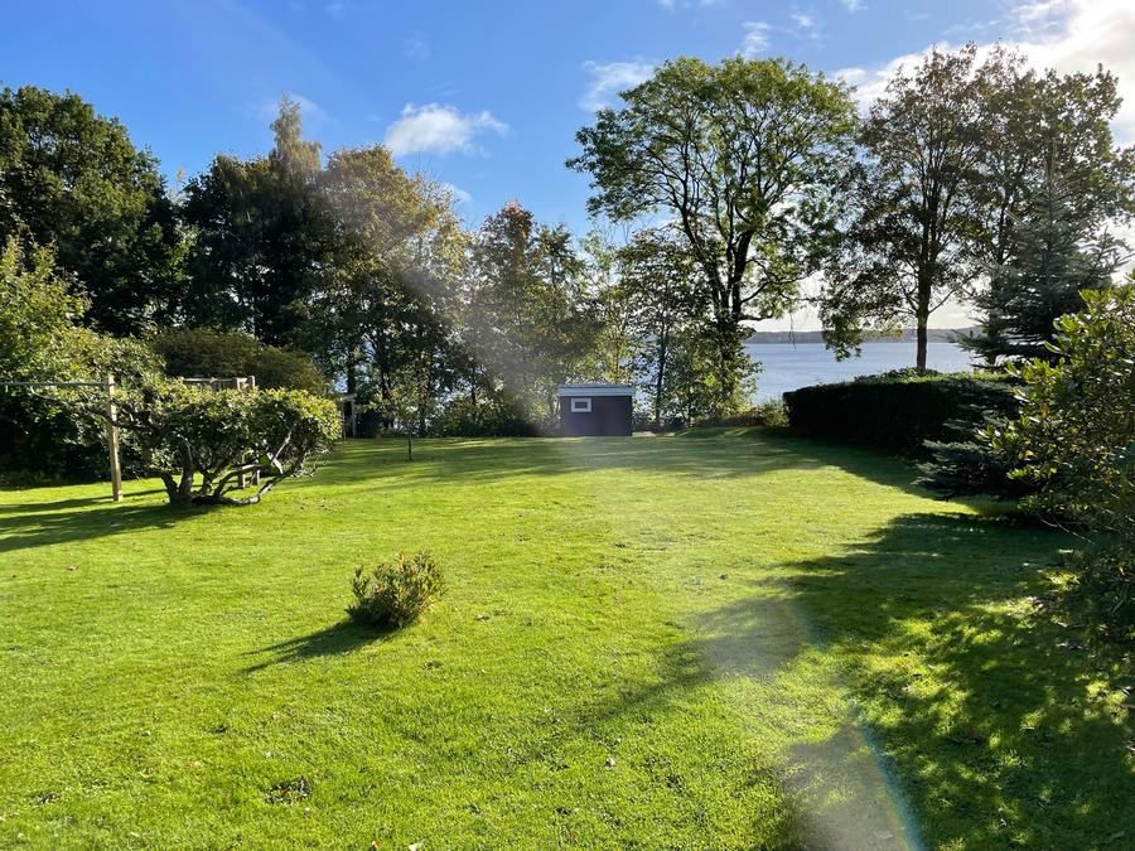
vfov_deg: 53.1
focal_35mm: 26
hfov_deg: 67.3
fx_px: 852
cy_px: 426
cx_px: 568
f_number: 1.6
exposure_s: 1/2618
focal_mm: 4.2
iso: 32
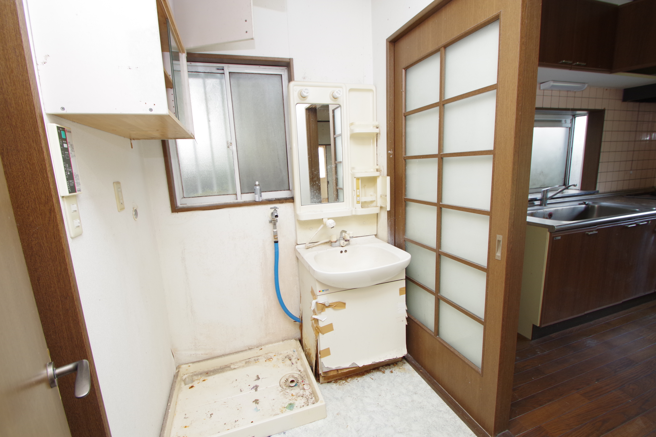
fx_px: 273
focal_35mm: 15
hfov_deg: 100.4
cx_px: 328
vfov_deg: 77.3
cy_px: 218
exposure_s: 1/8
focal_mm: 10
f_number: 7.1
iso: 400
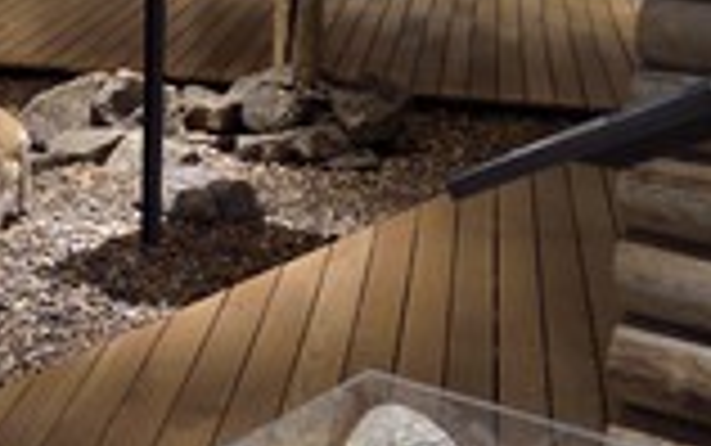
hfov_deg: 20.5
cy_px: -140
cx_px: -230
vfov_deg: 13.7
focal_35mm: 92
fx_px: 1784
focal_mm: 34
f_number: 4
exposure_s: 1/15
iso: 800
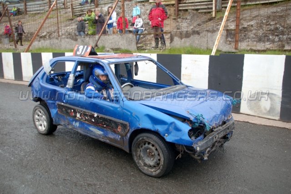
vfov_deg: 39.9
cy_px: 97
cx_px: 146
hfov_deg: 57.2
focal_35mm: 33
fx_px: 267
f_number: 4
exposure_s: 1/320
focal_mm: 22
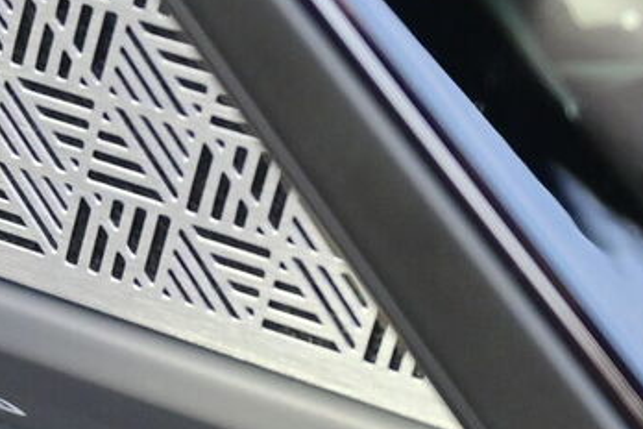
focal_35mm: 340
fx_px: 6068
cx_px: 552
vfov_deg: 4.0
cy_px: -115
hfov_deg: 6.1
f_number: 6.3
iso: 400
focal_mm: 41
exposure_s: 1/125
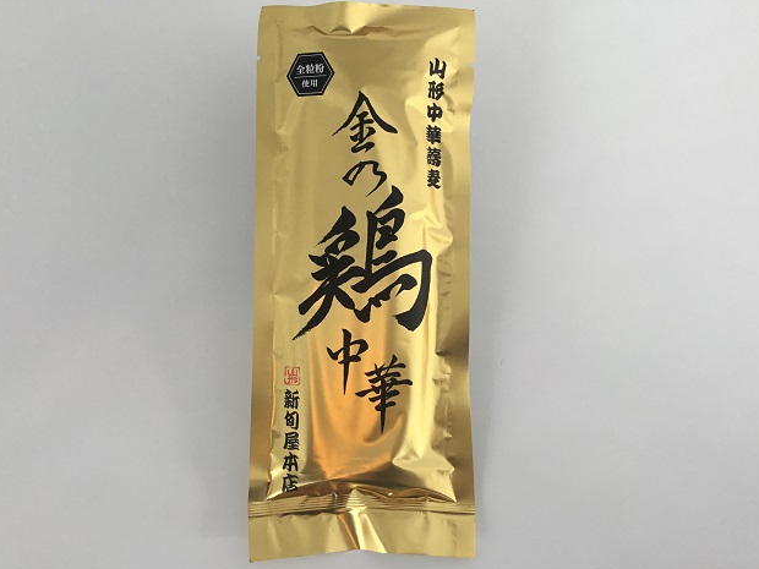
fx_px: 702
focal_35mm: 32
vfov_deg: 44.2
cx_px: 384
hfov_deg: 56.8
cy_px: 290
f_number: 2.4
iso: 40
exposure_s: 1/120
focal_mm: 3.3
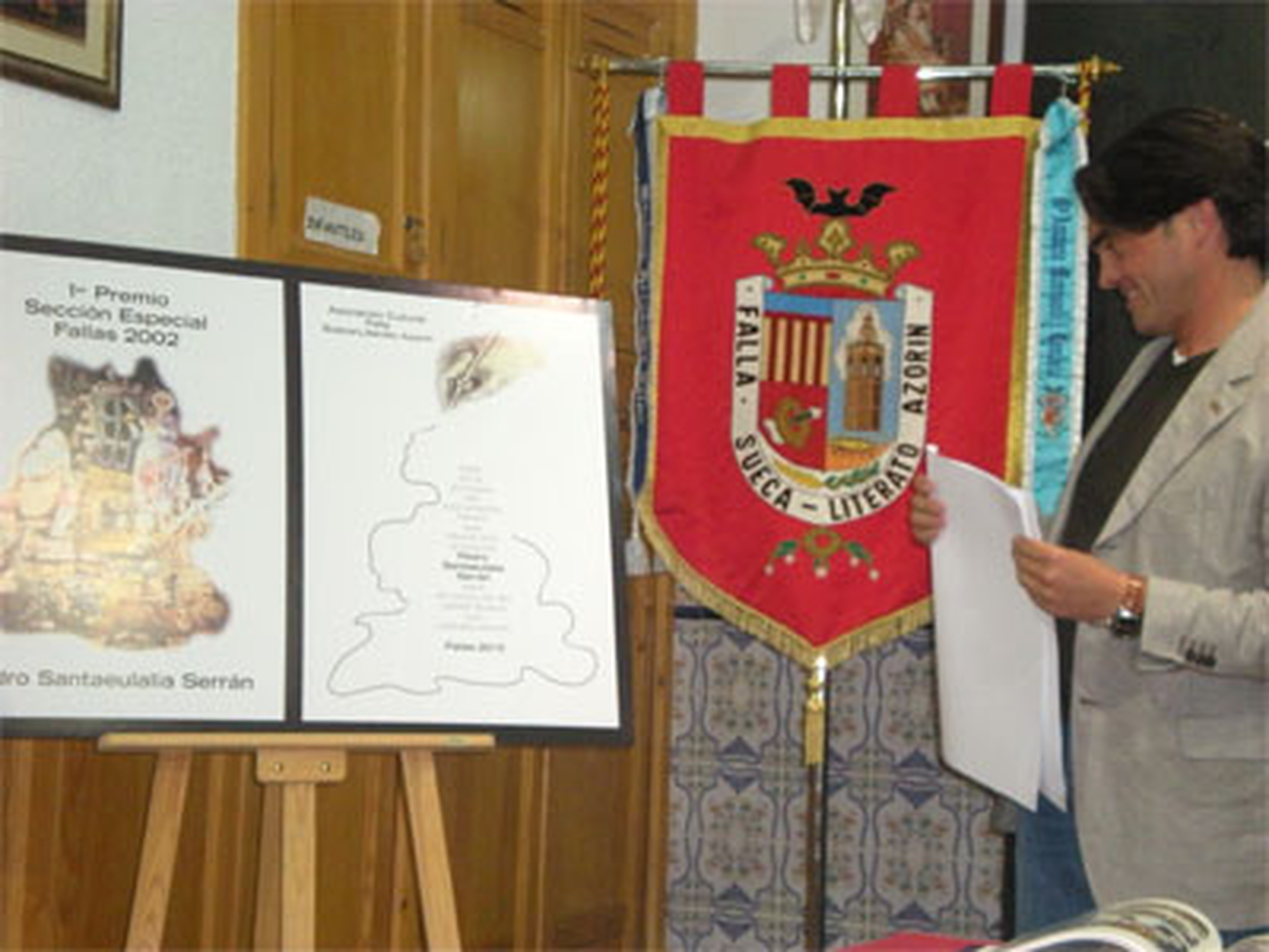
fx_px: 2713
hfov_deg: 26.3
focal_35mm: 74
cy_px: 476
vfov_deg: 19.9
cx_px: 634
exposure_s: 1/125
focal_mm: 12.3
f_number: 4.6
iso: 483
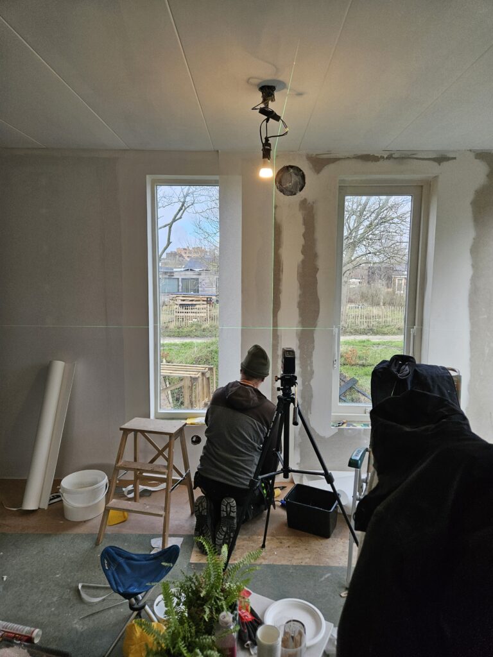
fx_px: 437
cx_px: 246
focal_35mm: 23
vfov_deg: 73.9
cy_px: 328
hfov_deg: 58.9
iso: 80
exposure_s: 1/180
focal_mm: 5.4
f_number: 1.8
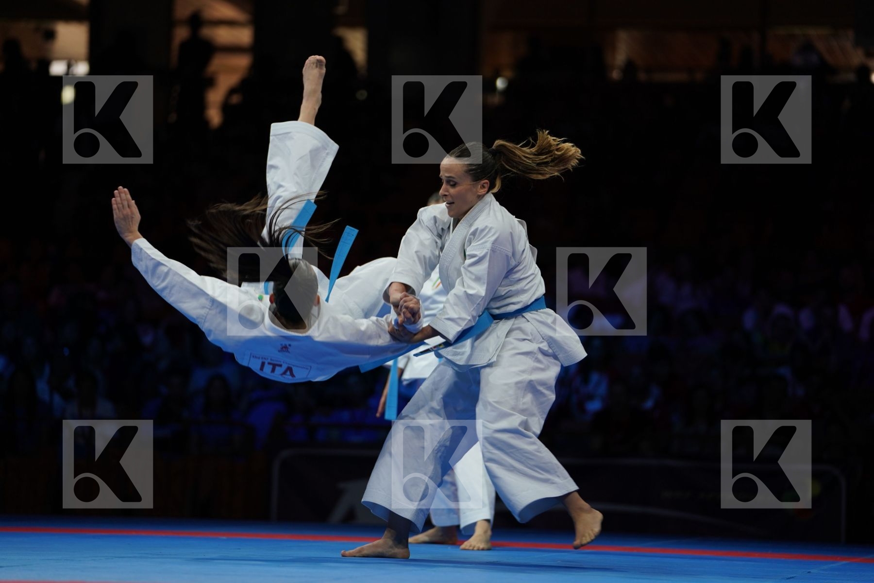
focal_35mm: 151
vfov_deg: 9.1
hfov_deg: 13.6
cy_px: 292
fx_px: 3666
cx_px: 437
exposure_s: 1/500
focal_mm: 151
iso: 320
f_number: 2.8
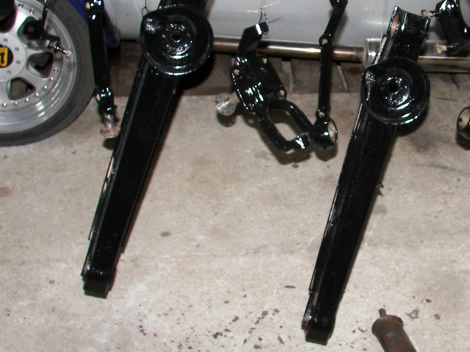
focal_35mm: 64
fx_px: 869
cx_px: 338
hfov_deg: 29.9
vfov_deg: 22.9
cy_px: 130
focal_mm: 6
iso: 100
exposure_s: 1/30
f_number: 2.8
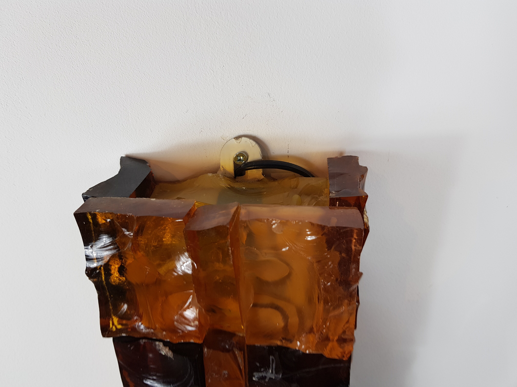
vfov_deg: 53.1
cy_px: 194
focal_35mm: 26
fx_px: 388
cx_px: 258
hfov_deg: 67.3
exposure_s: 1/50
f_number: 1.7
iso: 50
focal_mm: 4.2
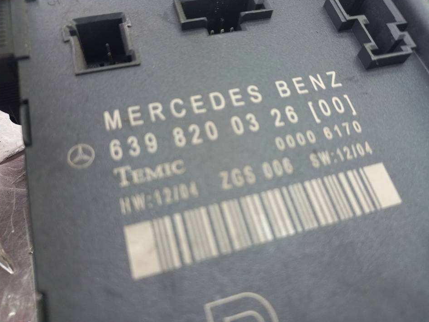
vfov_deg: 51.3
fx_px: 335
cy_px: 154
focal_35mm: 27
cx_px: 225
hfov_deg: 65.3
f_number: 1.8
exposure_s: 1/50
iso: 160
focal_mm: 4.6
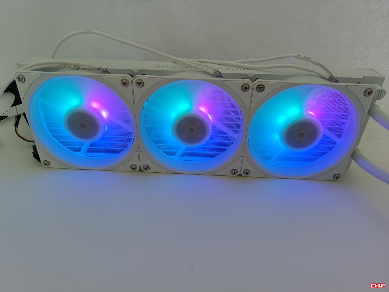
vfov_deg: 54.9
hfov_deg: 69.4
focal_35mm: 25
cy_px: 146
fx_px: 281
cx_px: 194
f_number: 1.85
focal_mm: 6.78
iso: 175
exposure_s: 1/80
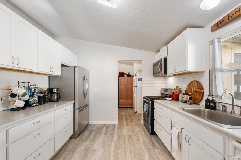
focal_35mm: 15
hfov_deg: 100.4
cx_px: 120
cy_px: 80
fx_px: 100
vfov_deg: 77.3
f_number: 8
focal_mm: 10
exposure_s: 1/3
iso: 320
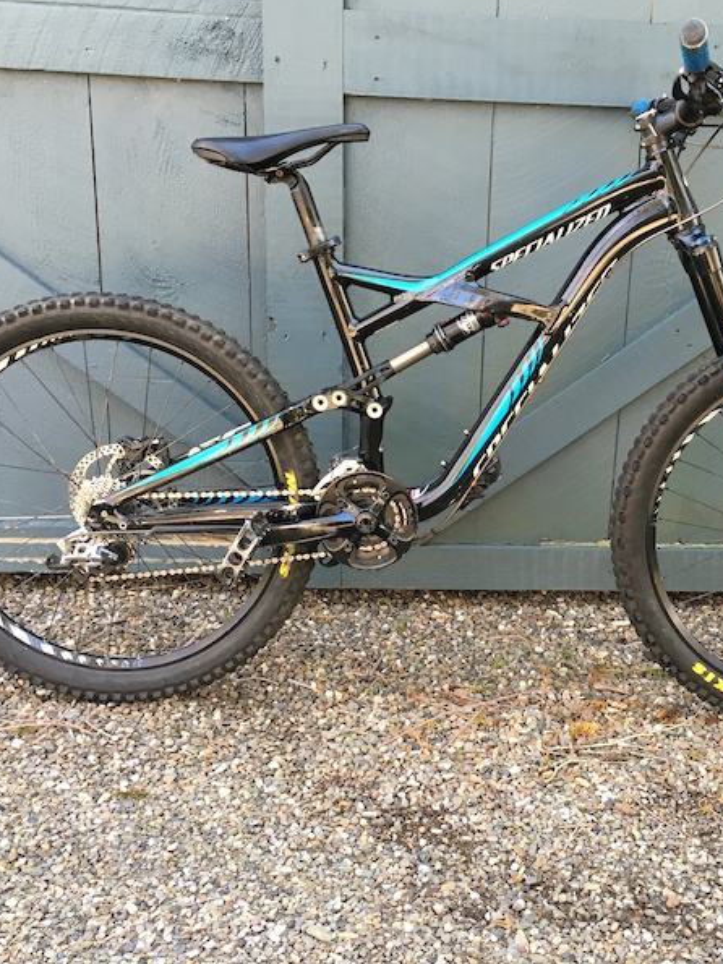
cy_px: 480
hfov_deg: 36.2
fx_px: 1086
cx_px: 511
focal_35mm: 39
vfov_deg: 47.9
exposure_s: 1/30
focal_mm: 4.15
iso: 50
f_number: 2.2
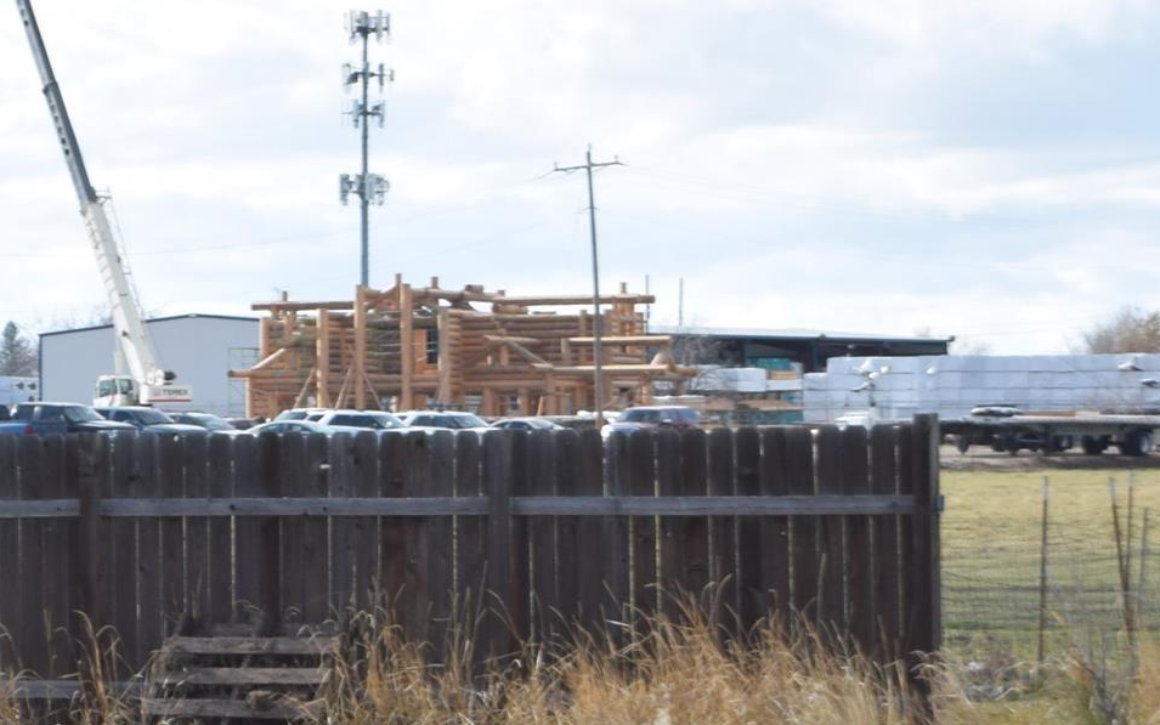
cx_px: 368
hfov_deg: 11.8
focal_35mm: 177
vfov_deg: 7.4
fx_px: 5596
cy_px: 768
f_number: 7.1
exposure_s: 1/200
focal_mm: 36
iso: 100
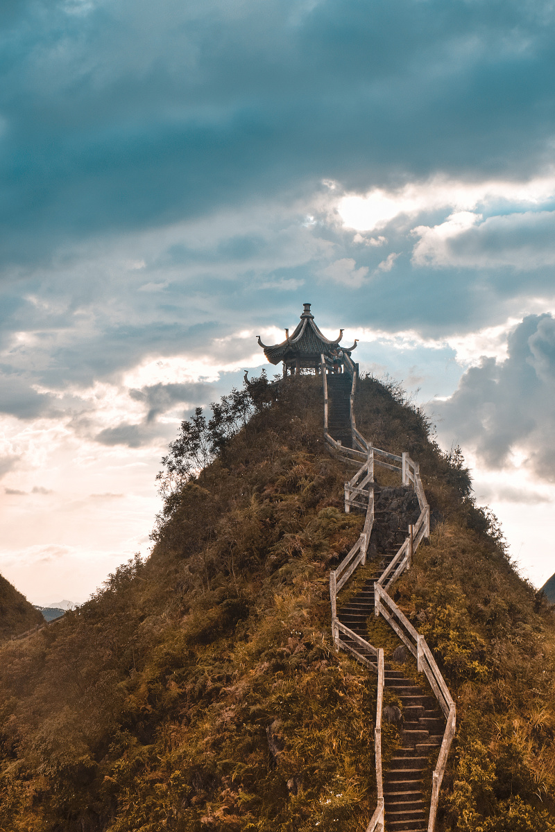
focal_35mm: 60
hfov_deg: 22.6
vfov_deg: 33.4
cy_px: 416
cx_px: 278
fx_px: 1387
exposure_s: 1/200
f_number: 11
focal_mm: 40
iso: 100
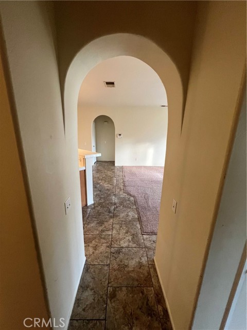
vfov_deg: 106.2
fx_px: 124
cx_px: 124
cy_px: 165
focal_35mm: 13
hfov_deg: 89.9
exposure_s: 1/60
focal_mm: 1.57
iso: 320
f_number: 1.8
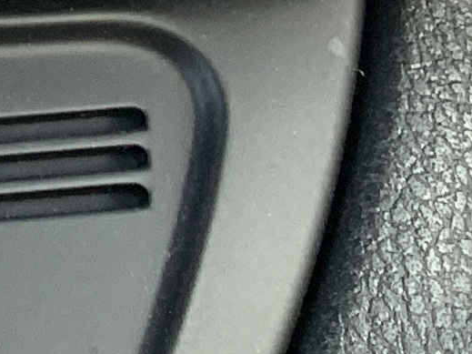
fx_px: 2754
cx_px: -1110
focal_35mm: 202
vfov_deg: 6.5
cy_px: -801
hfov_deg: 7.9
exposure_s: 1/60
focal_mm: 4.25
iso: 125
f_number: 1.8
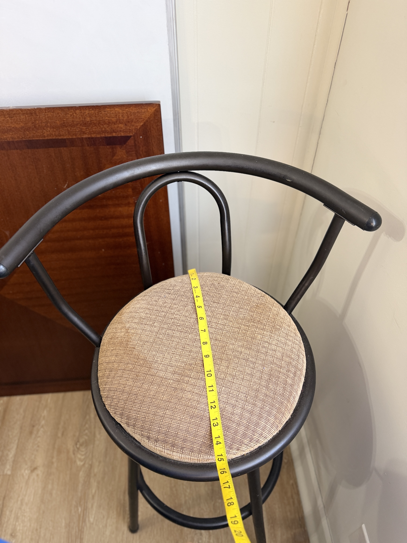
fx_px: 376
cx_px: 204
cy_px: 272
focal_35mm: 24
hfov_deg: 56.8
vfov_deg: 71.6
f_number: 1.78
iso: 200
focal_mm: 6.76
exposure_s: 1/60
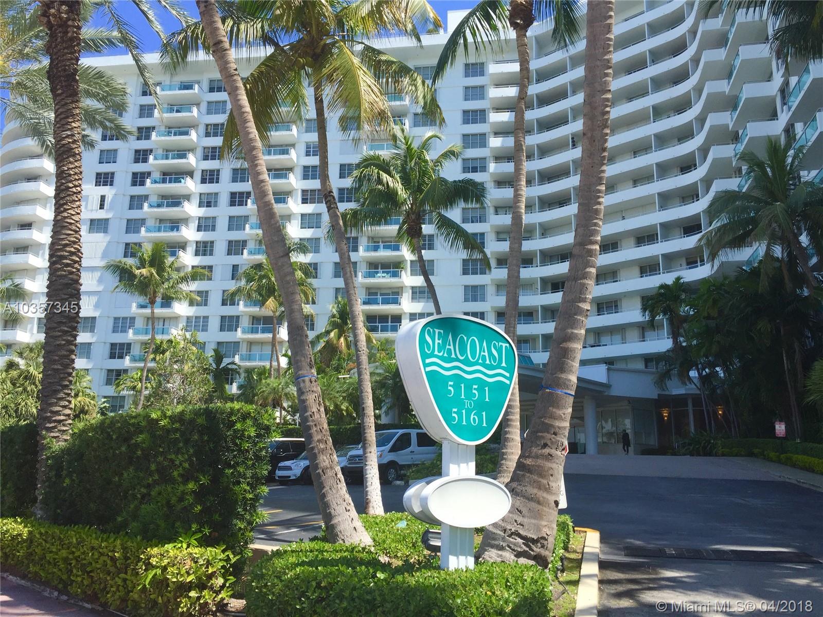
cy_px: 308
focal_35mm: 29
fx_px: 689
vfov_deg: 48.2
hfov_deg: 61.7
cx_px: 412
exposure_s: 1/1236
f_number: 2.2
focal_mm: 4.15
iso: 32
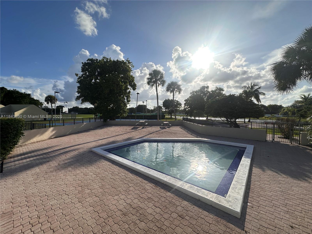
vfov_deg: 85.7
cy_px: 117
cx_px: 156
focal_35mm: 14
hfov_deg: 102.1
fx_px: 126
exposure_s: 1/4000
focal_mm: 2.22
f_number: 2.2
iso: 50
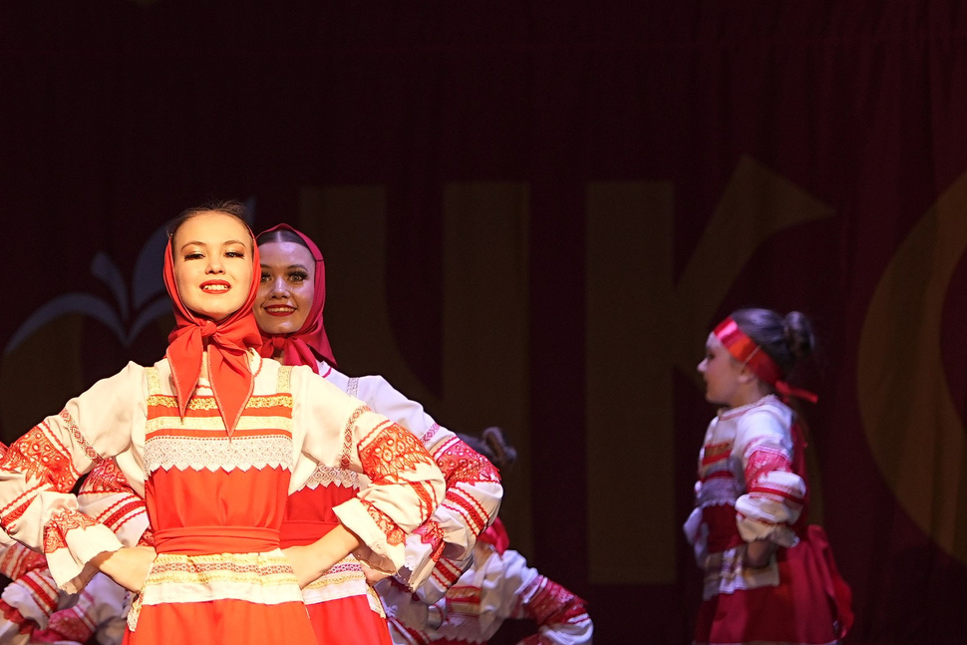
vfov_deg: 4.0
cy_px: 373
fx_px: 9214
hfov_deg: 6.0
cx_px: 43
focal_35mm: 343
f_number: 2.8
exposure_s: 1/400
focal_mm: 130
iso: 640
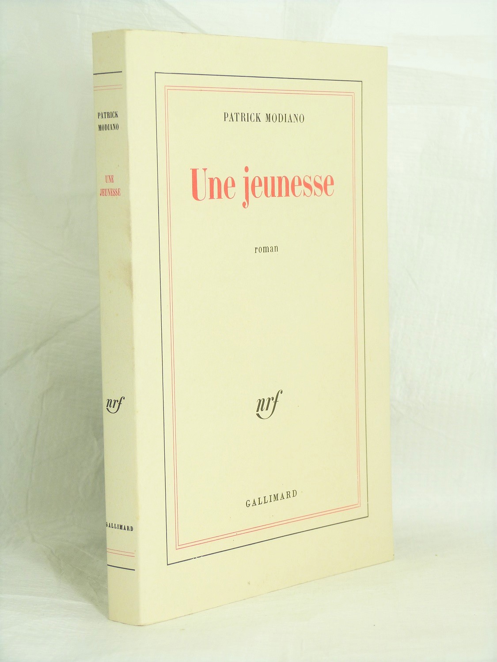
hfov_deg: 16.2
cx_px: 248
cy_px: 331
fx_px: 1742
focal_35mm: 91
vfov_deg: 21.5
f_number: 3.4
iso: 250
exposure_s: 1/60
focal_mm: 16.5
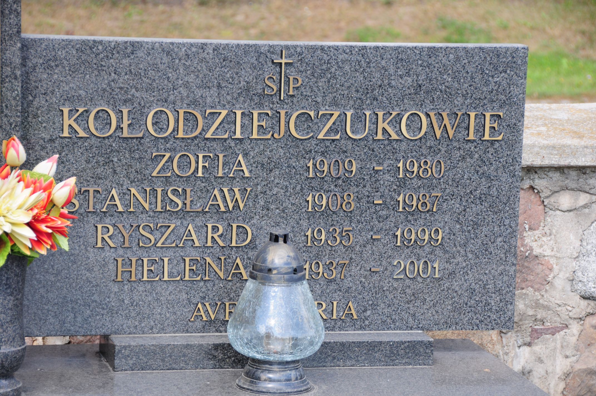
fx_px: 2232
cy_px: 198
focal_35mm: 135
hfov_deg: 15.2
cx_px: 298
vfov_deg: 10.1
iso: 200
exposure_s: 1/160
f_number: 7.1
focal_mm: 90
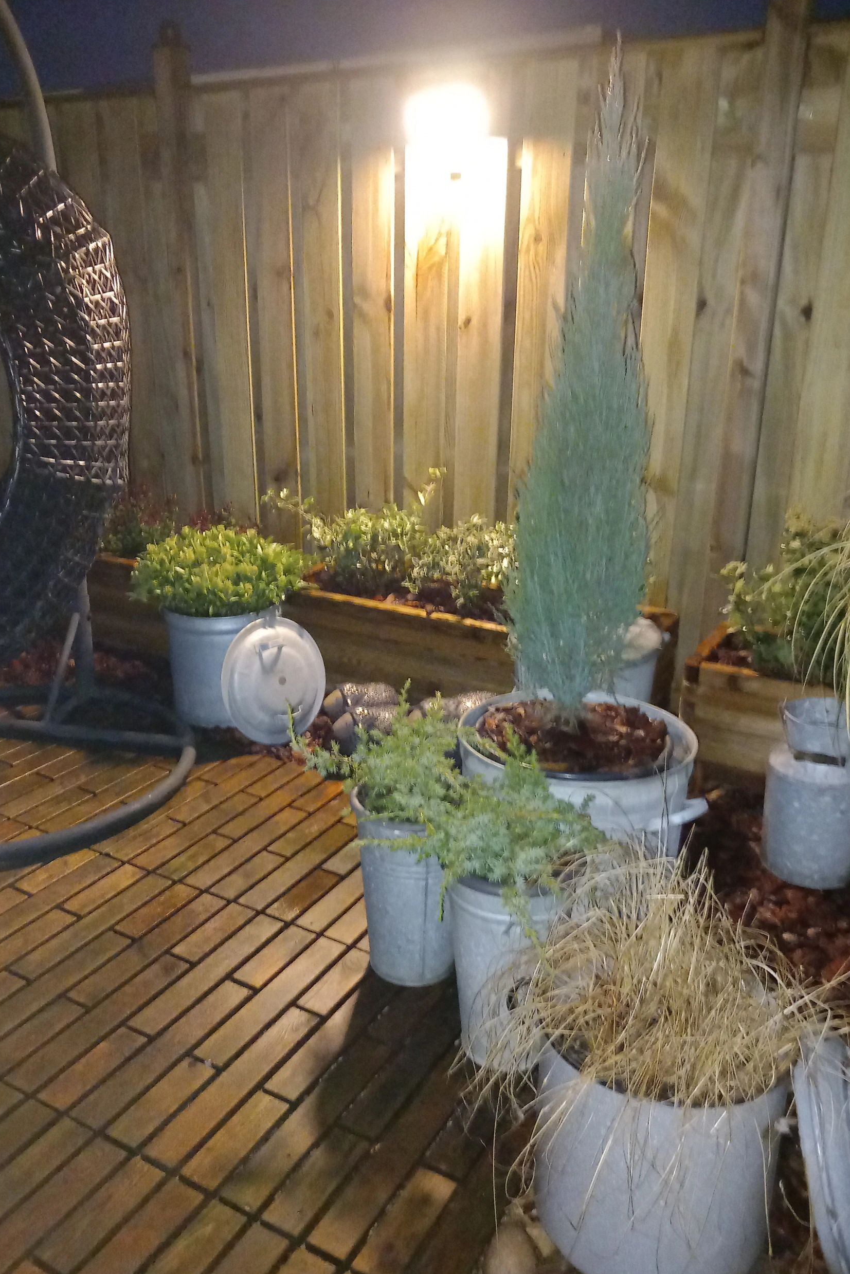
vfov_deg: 63.6
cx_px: 387
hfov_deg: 44.9
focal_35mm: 29
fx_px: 1027
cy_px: 655
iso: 1250
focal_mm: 4
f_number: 1.8
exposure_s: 1/14
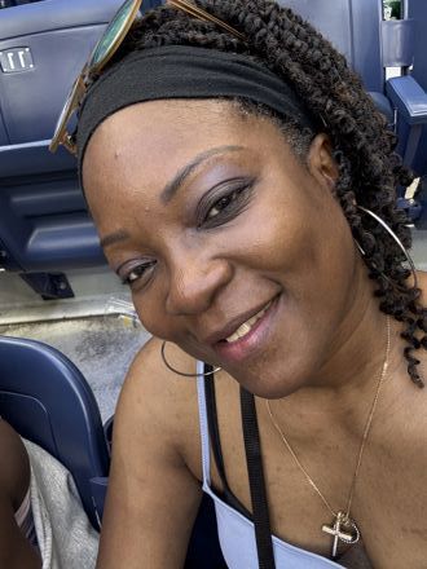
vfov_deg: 60.0
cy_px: 284
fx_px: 493
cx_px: 214
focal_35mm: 30
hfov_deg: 46.8
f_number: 1.9
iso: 40
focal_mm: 2.69
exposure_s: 1/60
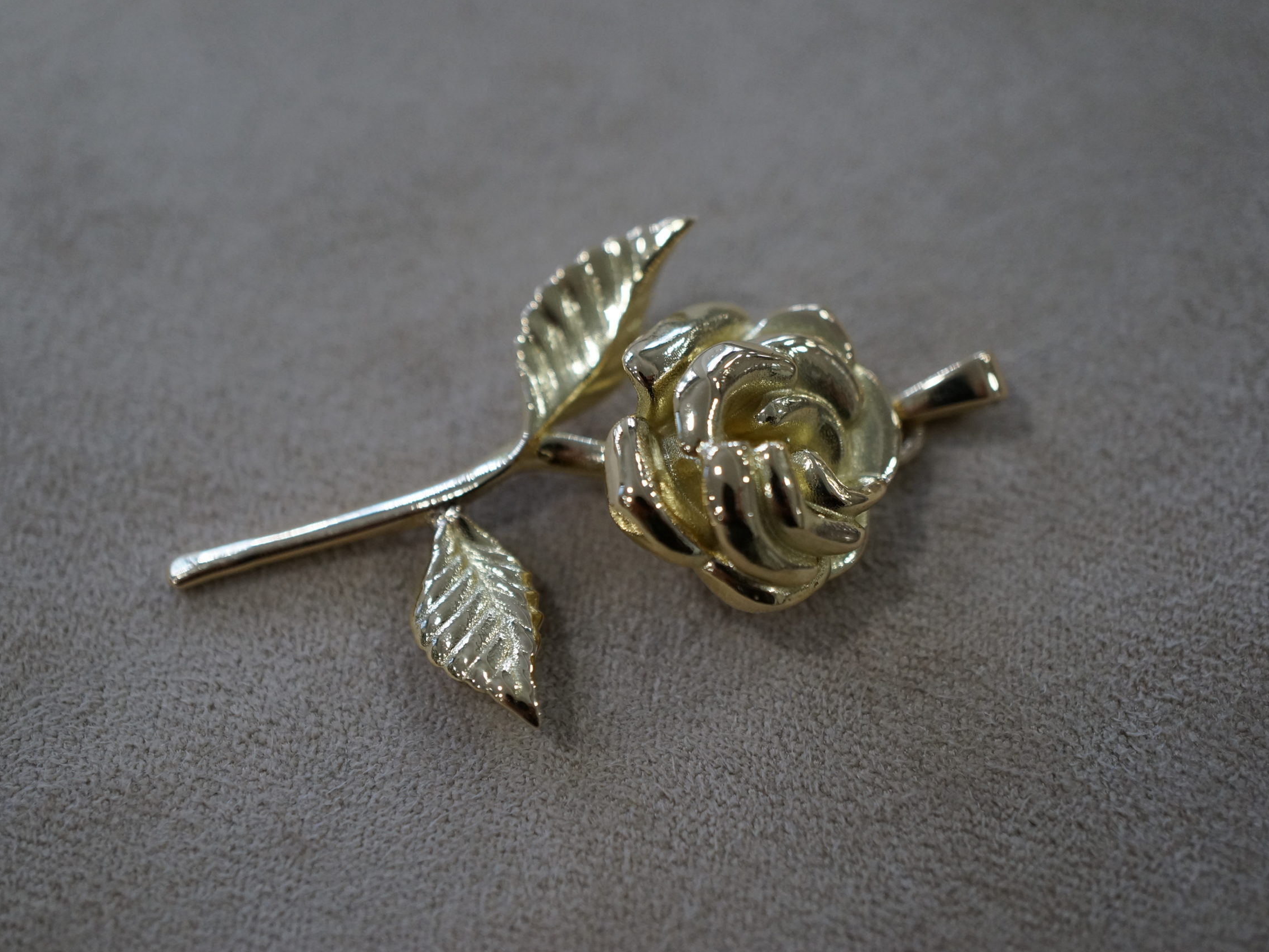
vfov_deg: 29.7
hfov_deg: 38.9
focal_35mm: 49
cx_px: 601
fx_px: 1796
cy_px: 476
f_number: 4
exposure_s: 1/160
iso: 640
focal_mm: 30
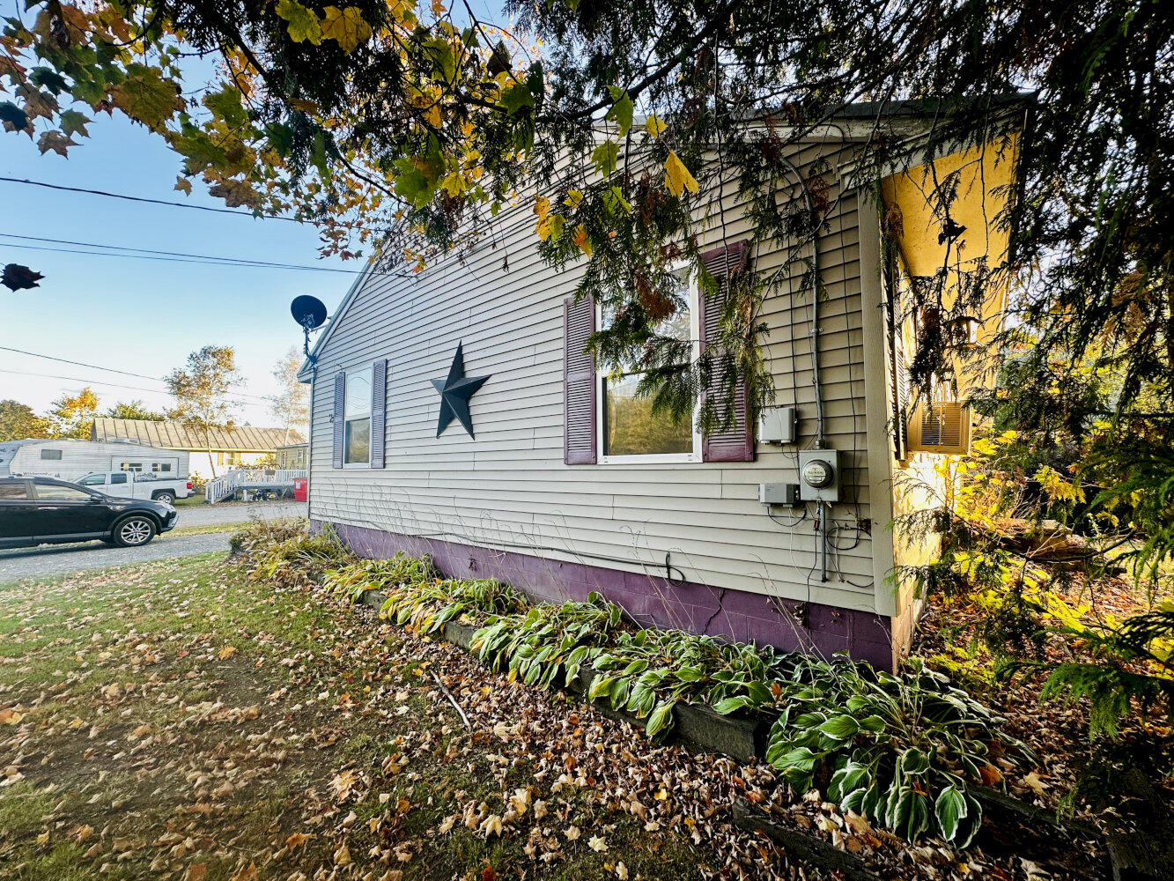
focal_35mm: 14
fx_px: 475
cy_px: 440
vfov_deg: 85.7
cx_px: 587
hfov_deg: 102.1
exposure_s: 1/99
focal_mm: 2.22
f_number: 2.2
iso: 50
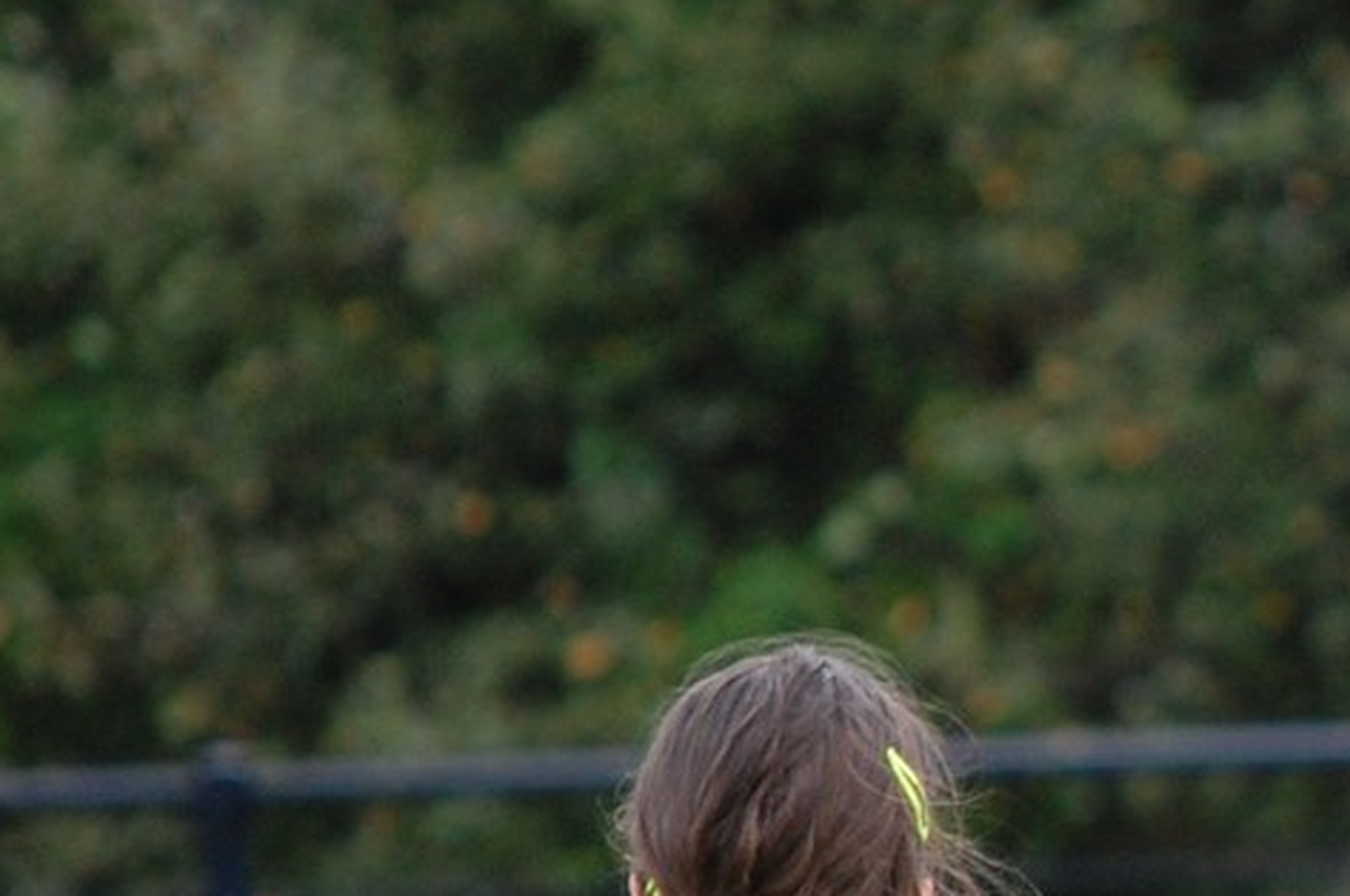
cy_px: 922
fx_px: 24304
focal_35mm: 649
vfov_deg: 2.1
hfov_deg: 3.2
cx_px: 1407
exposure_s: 1/500
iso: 500
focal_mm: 200
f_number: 5.6
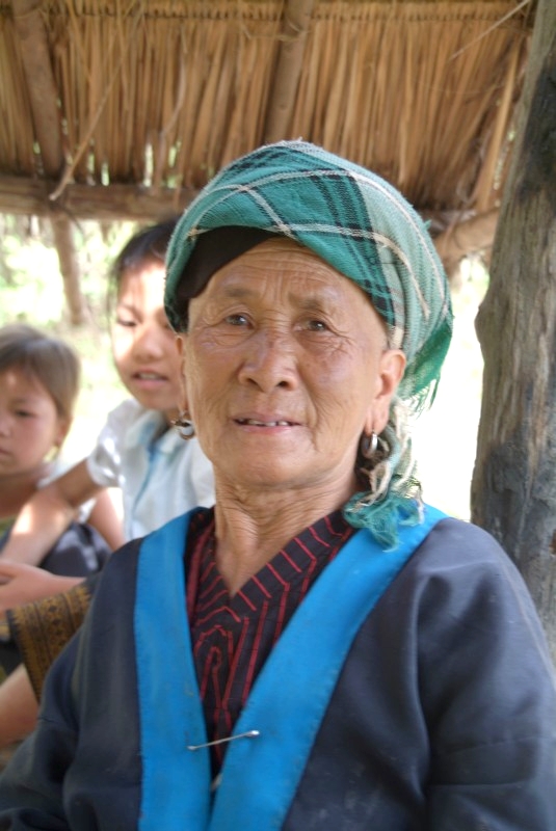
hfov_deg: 22.7
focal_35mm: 60
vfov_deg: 33.4
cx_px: 278
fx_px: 1387
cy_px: 416
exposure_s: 1/20
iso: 100
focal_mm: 40
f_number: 4.8
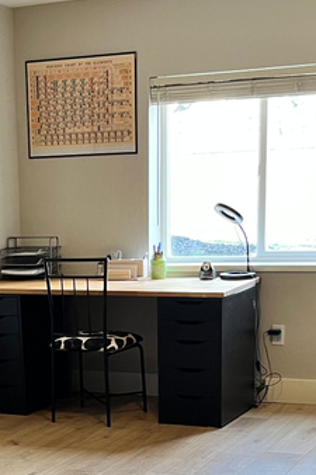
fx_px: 1081
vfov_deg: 23.9
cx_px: 45
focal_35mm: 82
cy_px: 454
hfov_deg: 16.5
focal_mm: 5.1
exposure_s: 1/60
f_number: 1.6
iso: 80
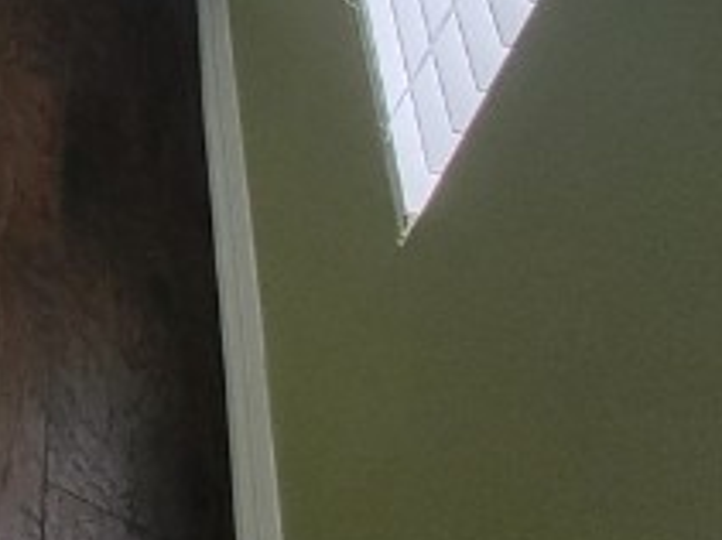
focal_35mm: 63
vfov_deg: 17.5
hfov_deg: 16.3
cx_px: -920
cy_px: -506
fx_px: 1313
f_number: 2.2
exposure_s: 1/60
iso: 200
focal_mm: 2.2
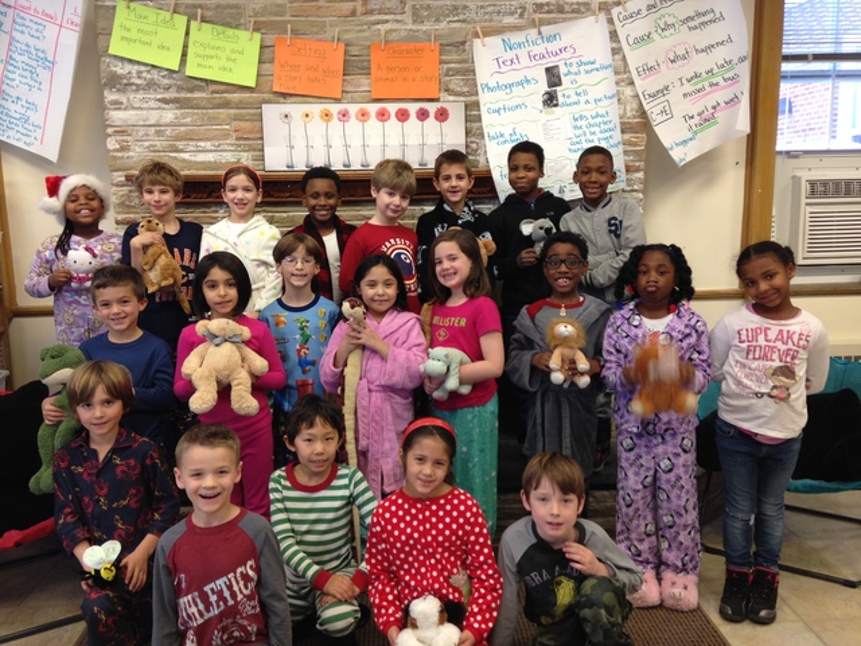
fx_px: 821
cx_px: 430
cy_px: 323
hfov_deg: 55.4
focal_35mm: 33
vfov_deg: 42.9
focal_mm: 4.12
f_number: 2.4
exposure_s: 1/20
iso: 64
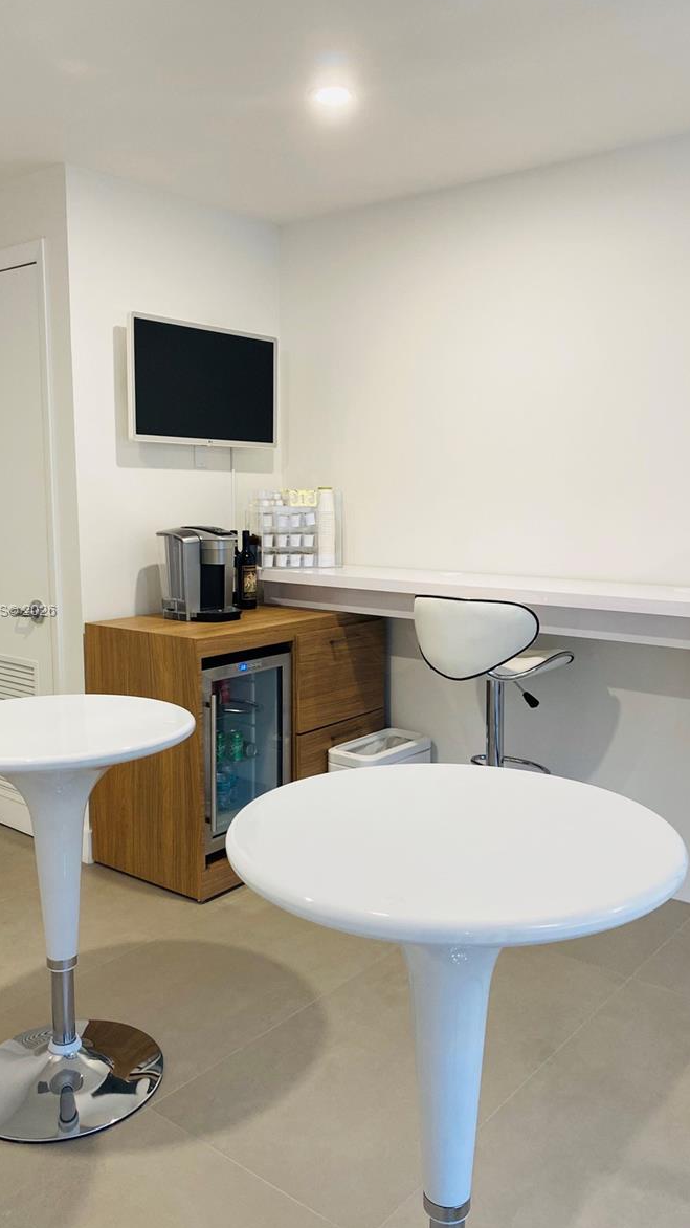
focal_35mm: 29
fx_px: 944
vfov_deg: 66.1
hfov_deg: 40.2
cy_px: 612
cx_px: 333
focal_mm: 4.25
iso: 125
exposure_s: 1/60
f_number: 1.8
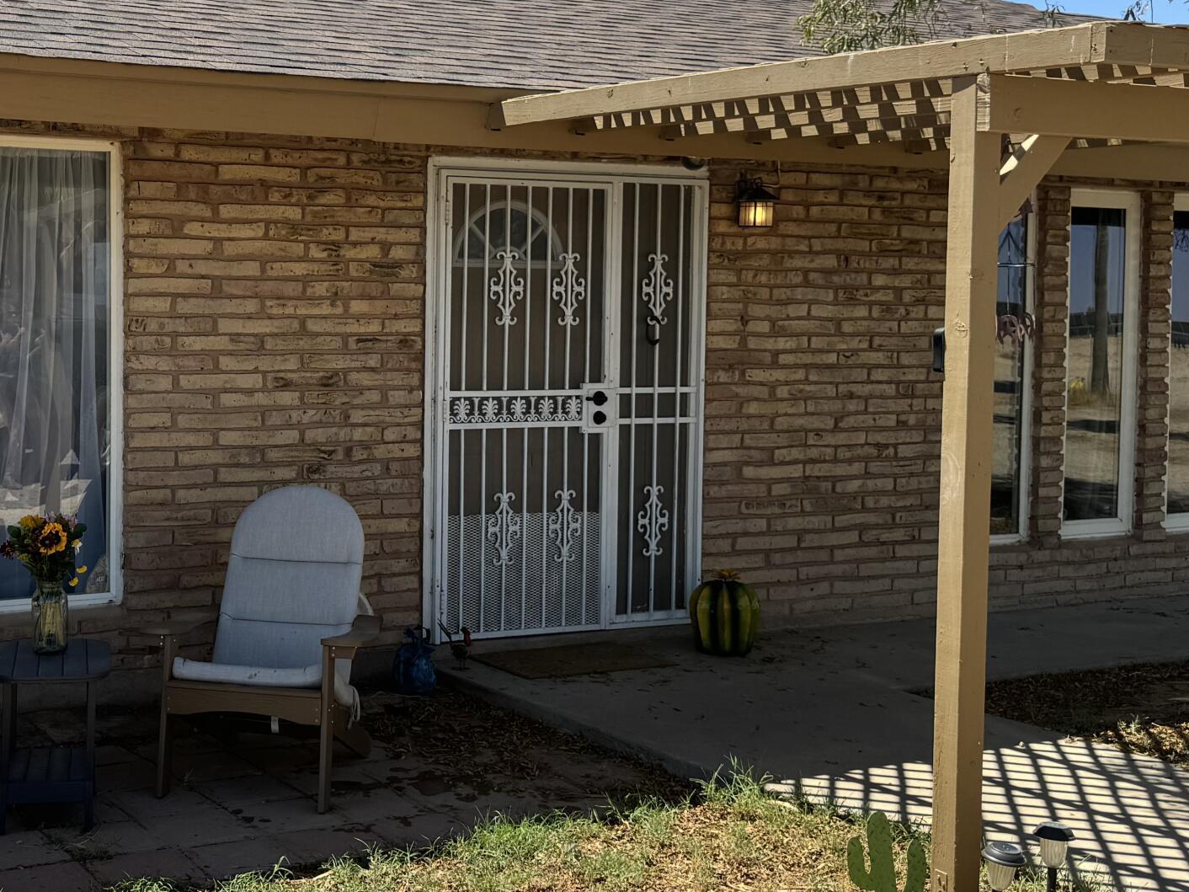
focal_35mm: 51
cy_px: 375
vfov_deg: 28.5
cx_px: 239
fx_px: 1752
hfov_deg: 36.2
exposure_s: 1/2770
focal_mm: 6.76
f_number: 1.78
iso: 80
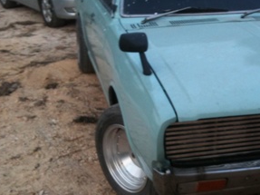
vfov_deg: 24.0
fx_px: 458
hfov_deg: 30.8
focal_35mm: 61
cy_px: 89
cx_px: 213
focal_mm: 3.85
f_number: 2.8
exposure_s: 1/24
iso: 80
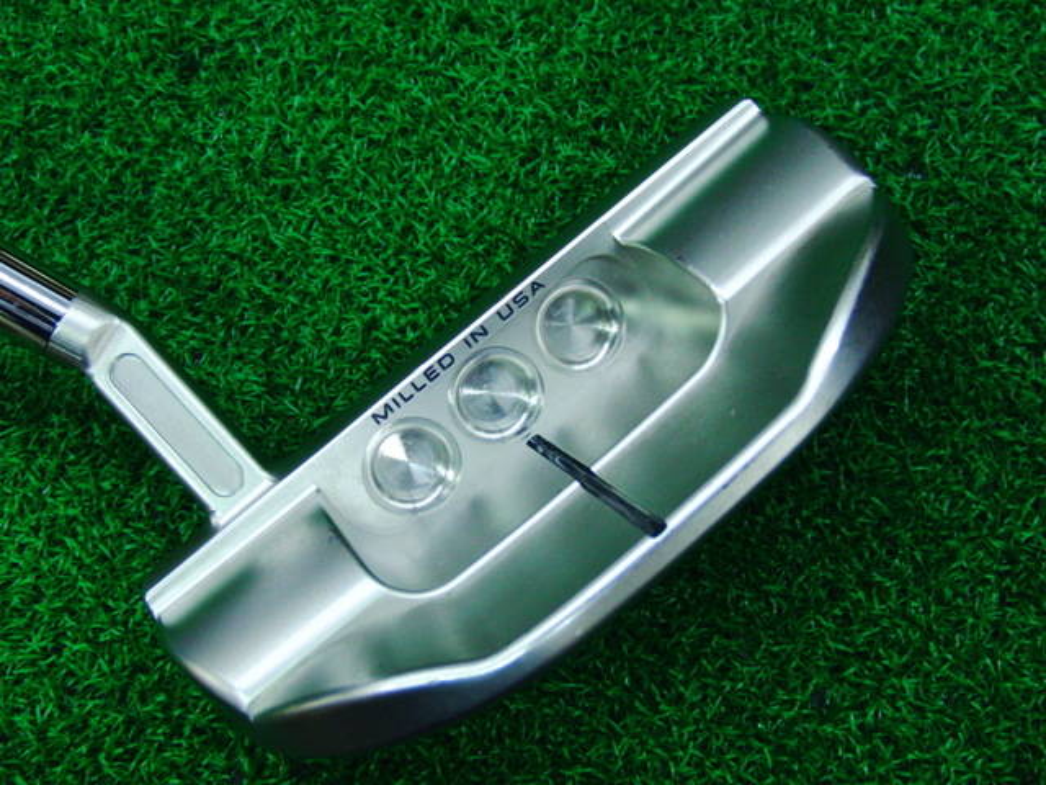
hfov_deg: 50.1
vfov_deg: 38.7
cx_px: 523
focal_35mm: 37
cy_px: 392
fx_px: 1118
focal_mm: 6.42
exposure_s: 1/60
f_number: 3.6
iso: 400
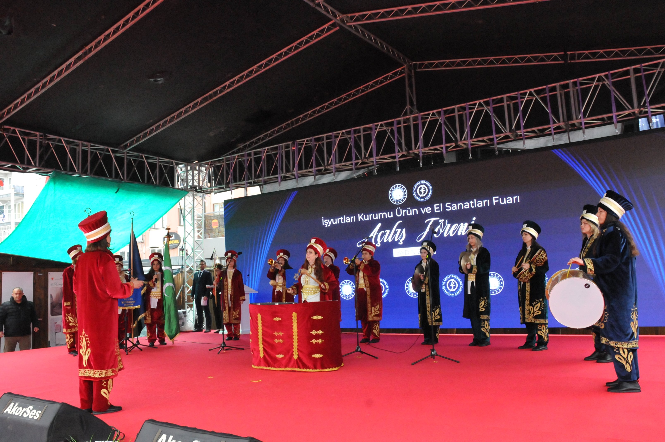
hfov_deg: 62.0
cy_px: 221
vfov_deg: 43.5
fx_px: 553
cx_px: 332
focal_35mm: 30
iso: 3200
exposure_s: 1/250
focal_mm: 20
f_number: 8
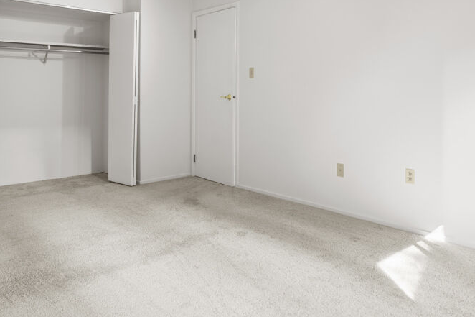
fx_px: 383
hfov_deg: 63.7
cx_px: 240
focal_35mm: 29
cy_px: 101
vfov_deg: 44.2
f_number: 8
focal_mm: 16
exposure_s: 2
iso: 400
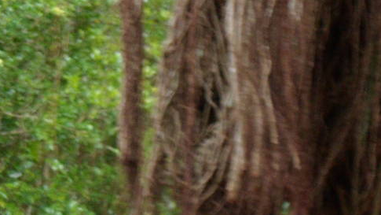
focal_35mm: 582
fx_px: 5881
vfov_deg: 2.1
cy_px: 421
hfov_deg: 3.7
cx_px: -119
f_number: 5.5
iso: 120
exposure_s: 1/60
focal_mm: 28.7
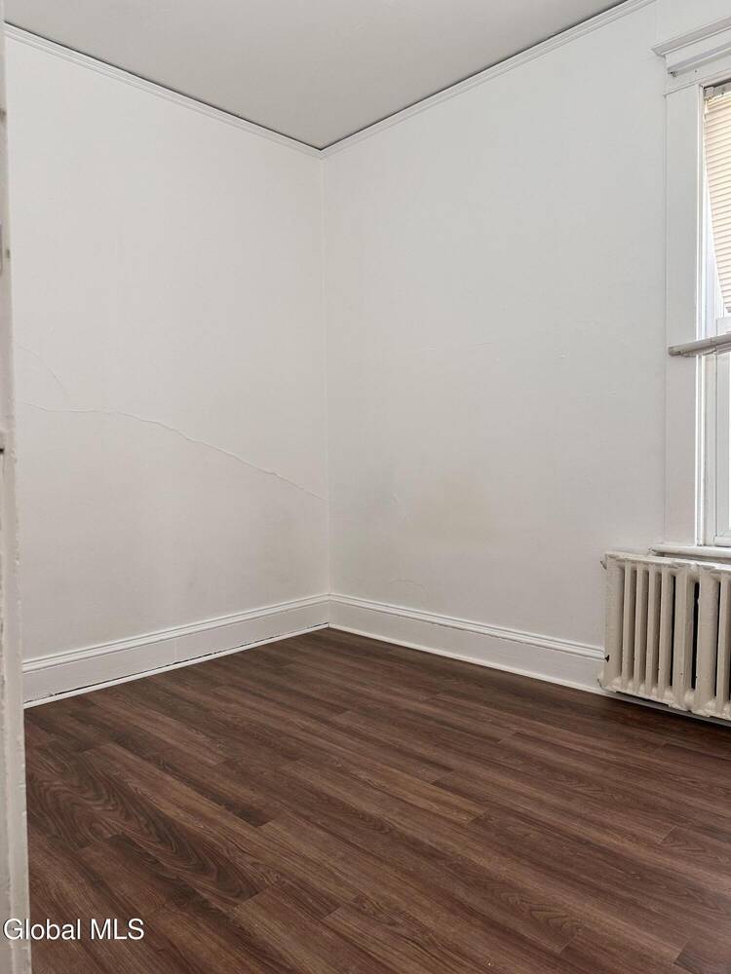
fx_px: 676
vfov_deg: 71.6
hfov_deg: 56.8
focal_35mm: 24
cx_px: 366
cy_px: 487
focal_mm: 6.86
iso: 125
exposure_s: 1/60
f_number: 1.78
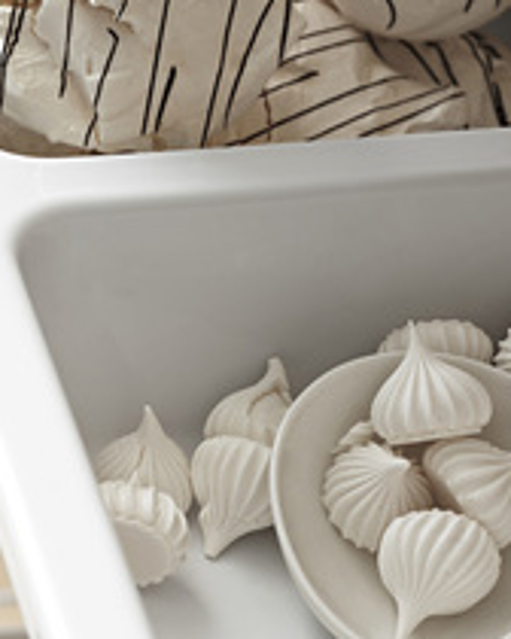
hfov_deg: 9.1
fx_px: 3195
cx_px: 167
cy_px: 511
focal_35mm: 169
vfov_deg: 11.4
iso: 100
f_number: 8
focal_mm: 120
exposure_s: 1/45
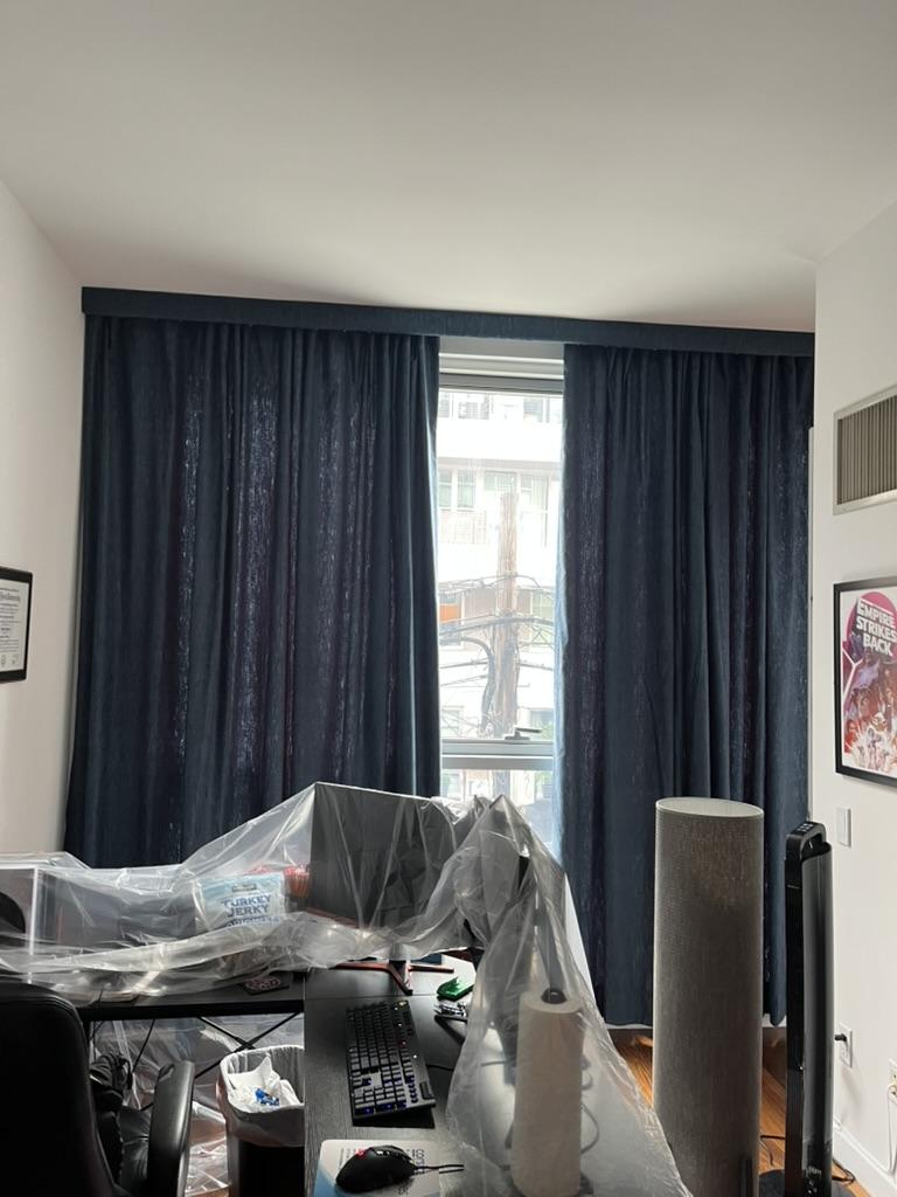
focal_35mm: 26
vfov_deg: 67.3
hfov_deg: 53.1
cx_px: 448
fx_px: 898
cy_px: 598
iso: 125
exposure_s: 1/60
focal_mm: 5.1
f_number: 1.6
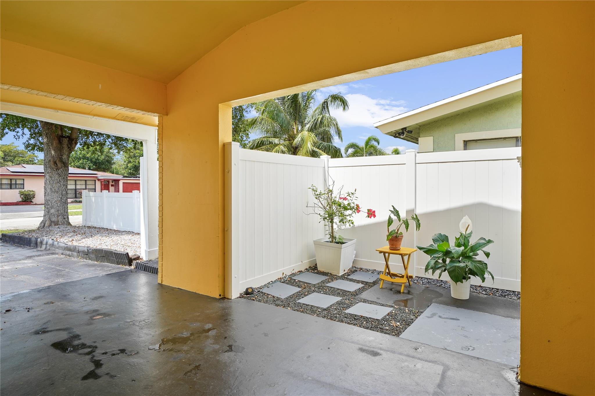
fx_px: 314
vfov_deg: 64.5
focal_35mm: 19
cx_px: 298
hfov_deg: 86.9
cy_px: 198
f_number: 8
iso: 400
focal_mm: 19
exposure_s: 1/200
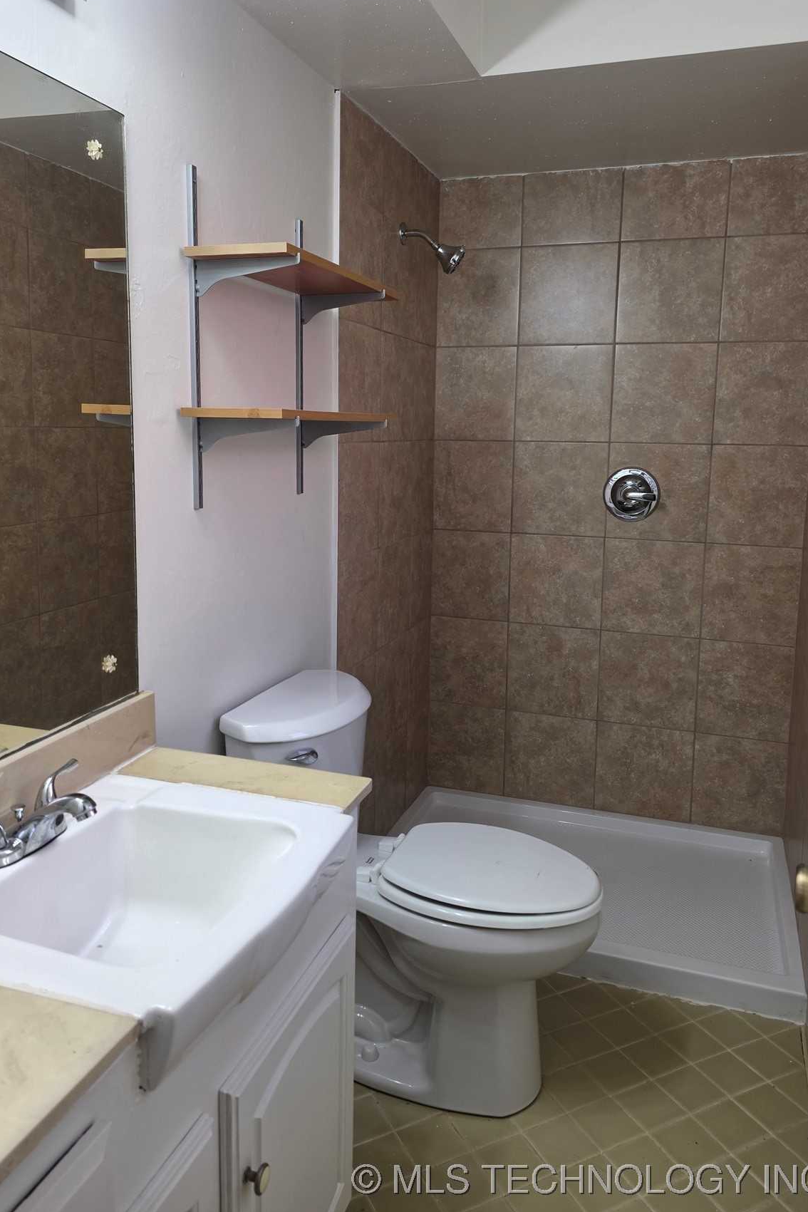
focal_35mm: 27
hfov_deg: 47.9
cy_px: 536
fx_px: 909
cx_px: 420
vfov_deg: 67.2
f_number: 1.7
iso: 64
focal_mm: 6.3
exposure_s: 1/120
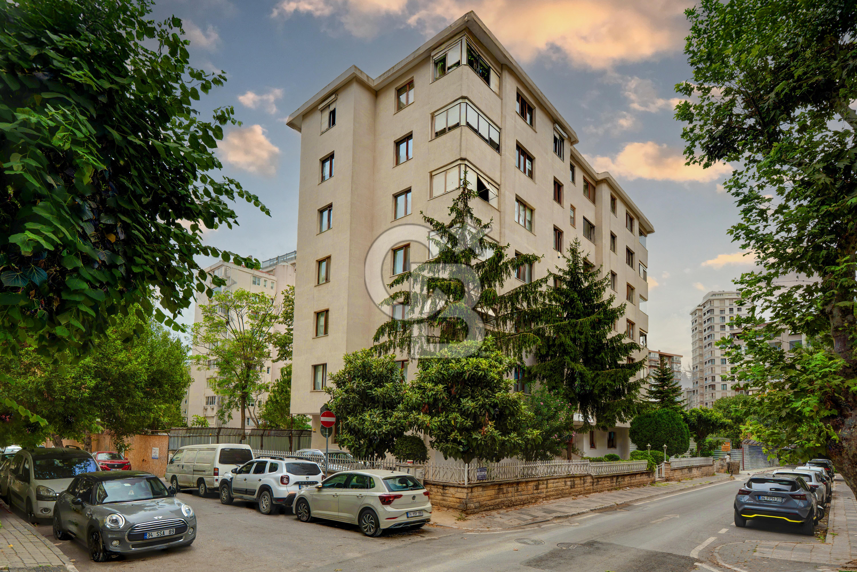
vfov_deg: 73.7
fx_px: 381
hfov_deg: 96.7
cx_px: 428
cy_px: 286
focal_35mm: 16
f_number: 6.3
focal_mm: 16
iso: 250
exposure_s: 1/160
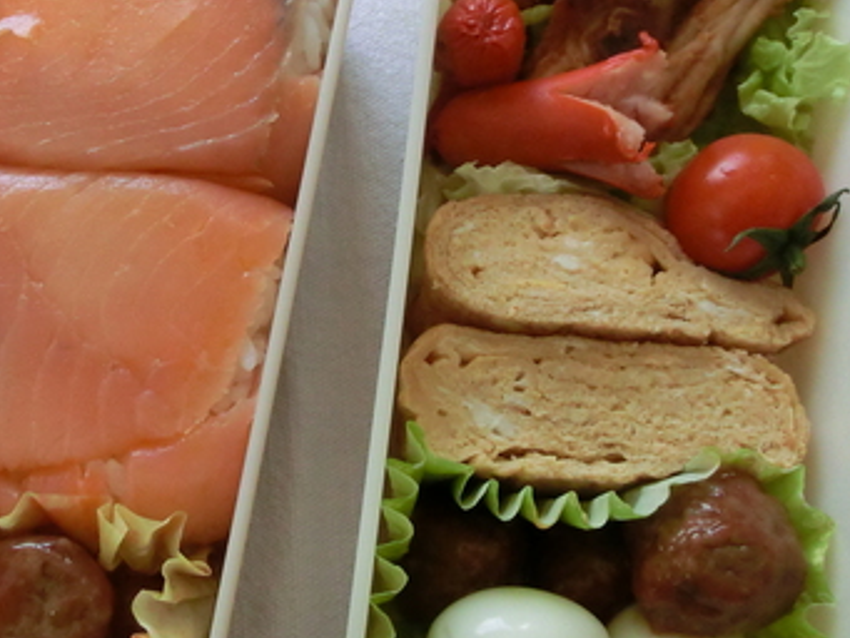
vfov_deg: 32.2
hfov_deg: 41.8
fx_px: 1105
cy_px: 312
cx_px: 334
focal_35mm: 45
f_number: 3
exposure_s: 1/1000
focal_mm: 4.24
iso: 640
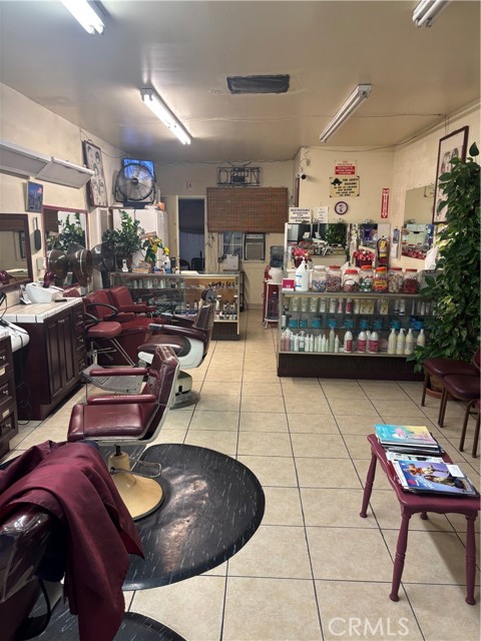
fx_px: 482
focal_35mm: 26
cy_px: 320
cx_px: 240
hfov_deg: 53.1
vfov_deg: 67.3
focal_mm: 5.96
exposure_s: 1/43
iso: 100
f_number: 1.6
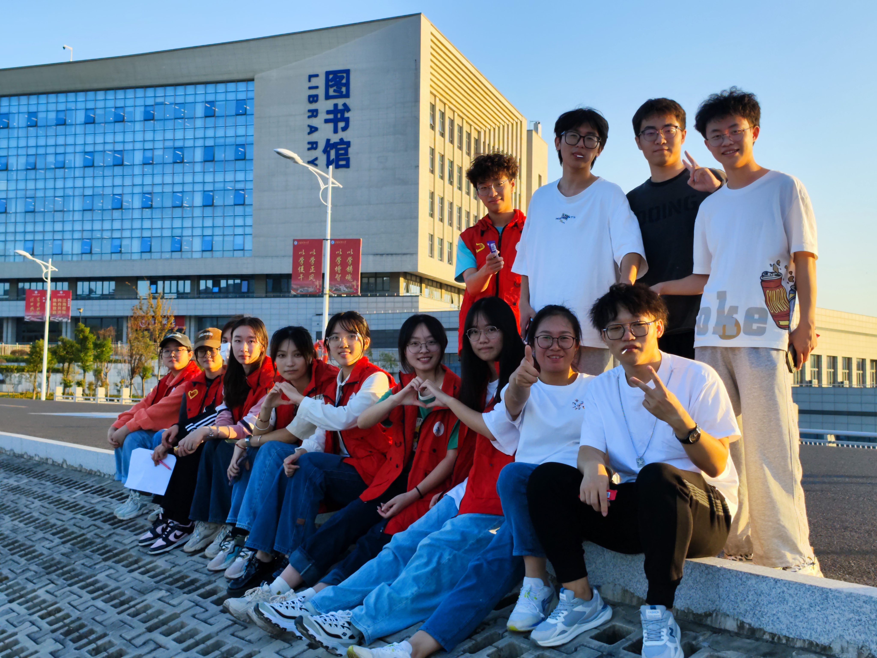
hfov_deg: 73.9
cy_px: 329
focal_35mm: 23
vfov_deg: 58.9
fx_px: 583
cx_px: 438
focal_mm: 8.7
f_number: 1.9
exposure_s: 1/787
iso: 50
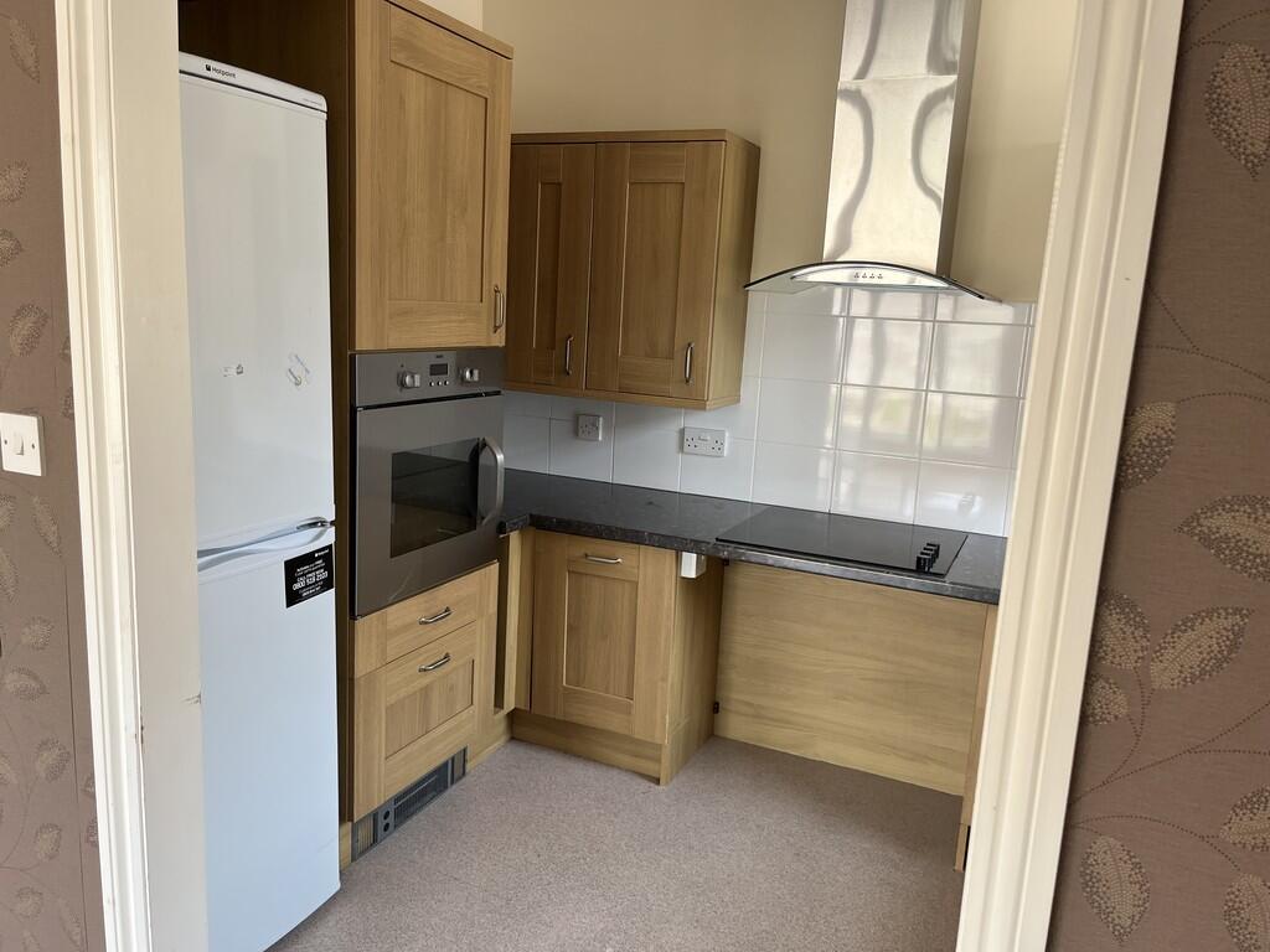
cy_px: 476
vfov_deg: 53.1
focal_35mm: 26
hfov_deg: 67.3
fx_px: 954
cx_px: 635
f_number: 1.6
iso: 80
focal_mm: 5.1
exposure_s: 1/121
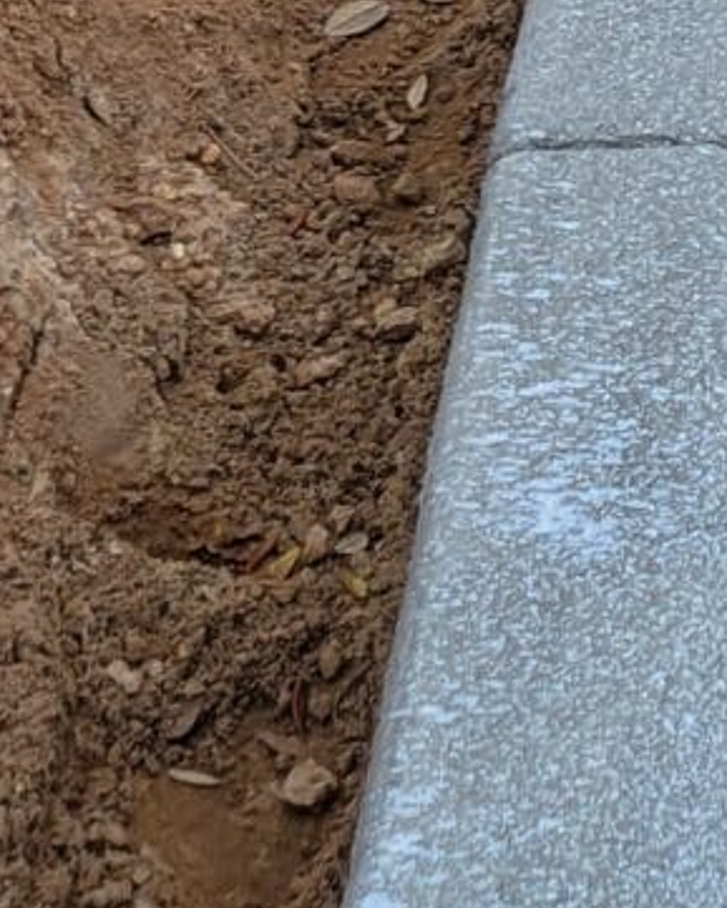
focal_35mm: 180
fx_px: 4839
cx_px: 1099
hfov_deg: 8.4
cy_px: -1331
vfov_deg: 9.5
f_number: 1.8
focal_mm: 5.4
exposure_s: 1/560
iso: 40
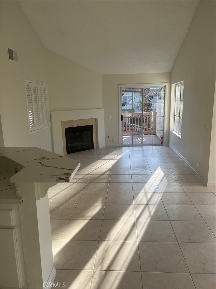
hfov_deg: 53.1
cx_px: 108
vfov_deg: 67.3
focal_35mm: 26
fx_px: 216
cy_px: 144
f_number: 1.5
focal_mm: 5.7
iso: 50
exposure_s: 1/401
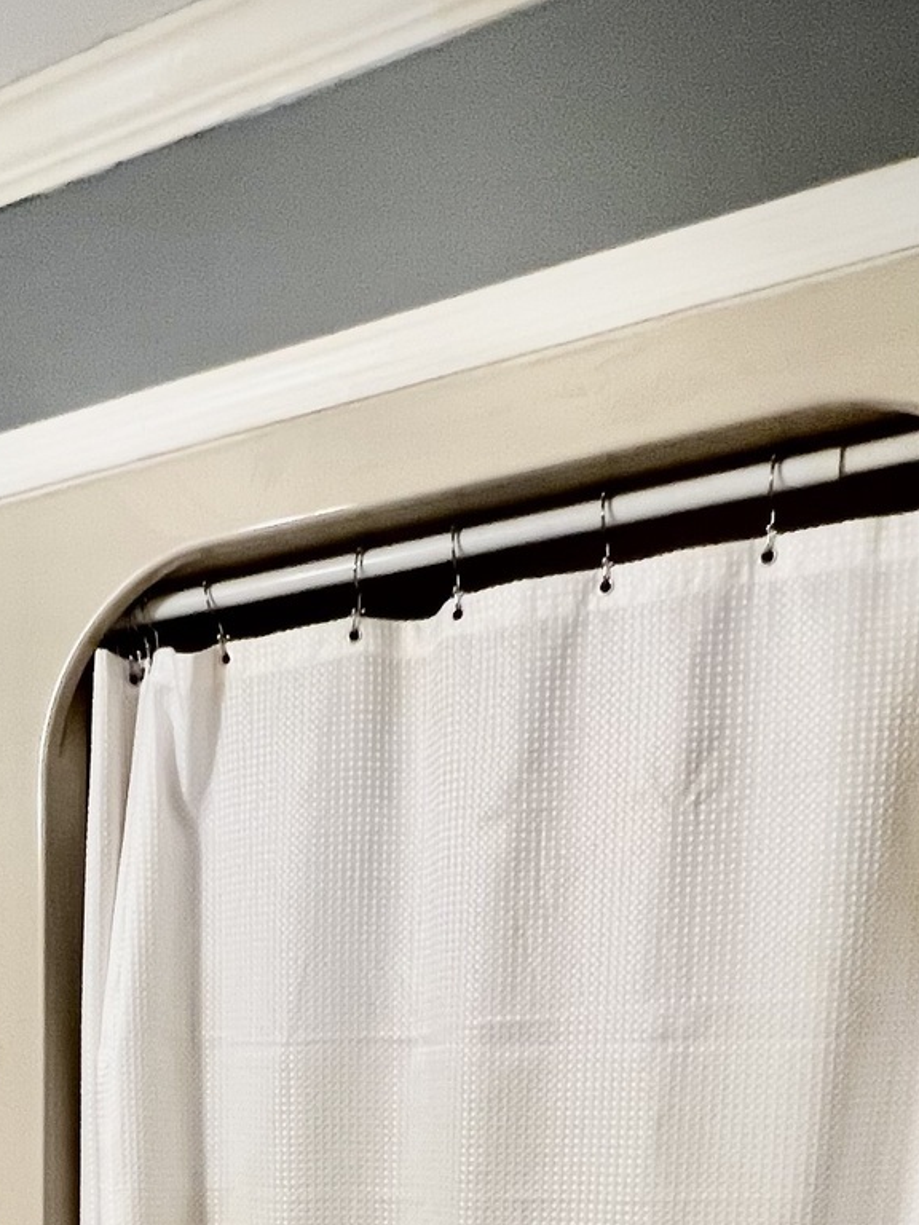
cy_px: 1423
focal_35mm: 39
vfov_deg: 37.7
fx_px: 1381
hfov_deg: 34.6
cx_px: 81
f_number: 1.8
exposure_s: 1/60
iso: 160
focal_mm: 1.57
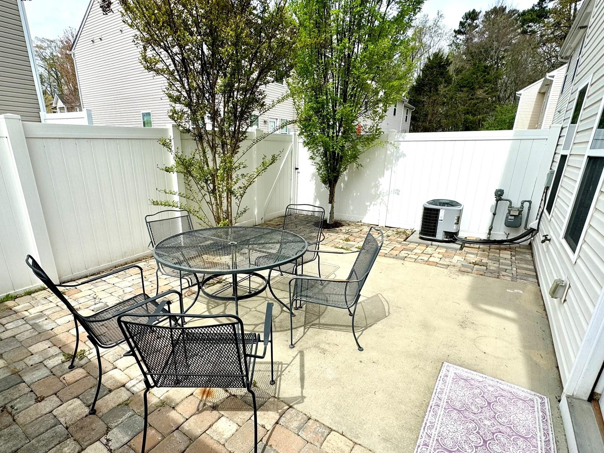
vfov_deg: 71.4
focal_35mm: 18
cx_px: 288
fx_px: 314
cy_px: 251
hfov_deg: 87.7
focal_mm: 2.22
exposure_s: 1/1927
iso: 50
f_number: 2.2
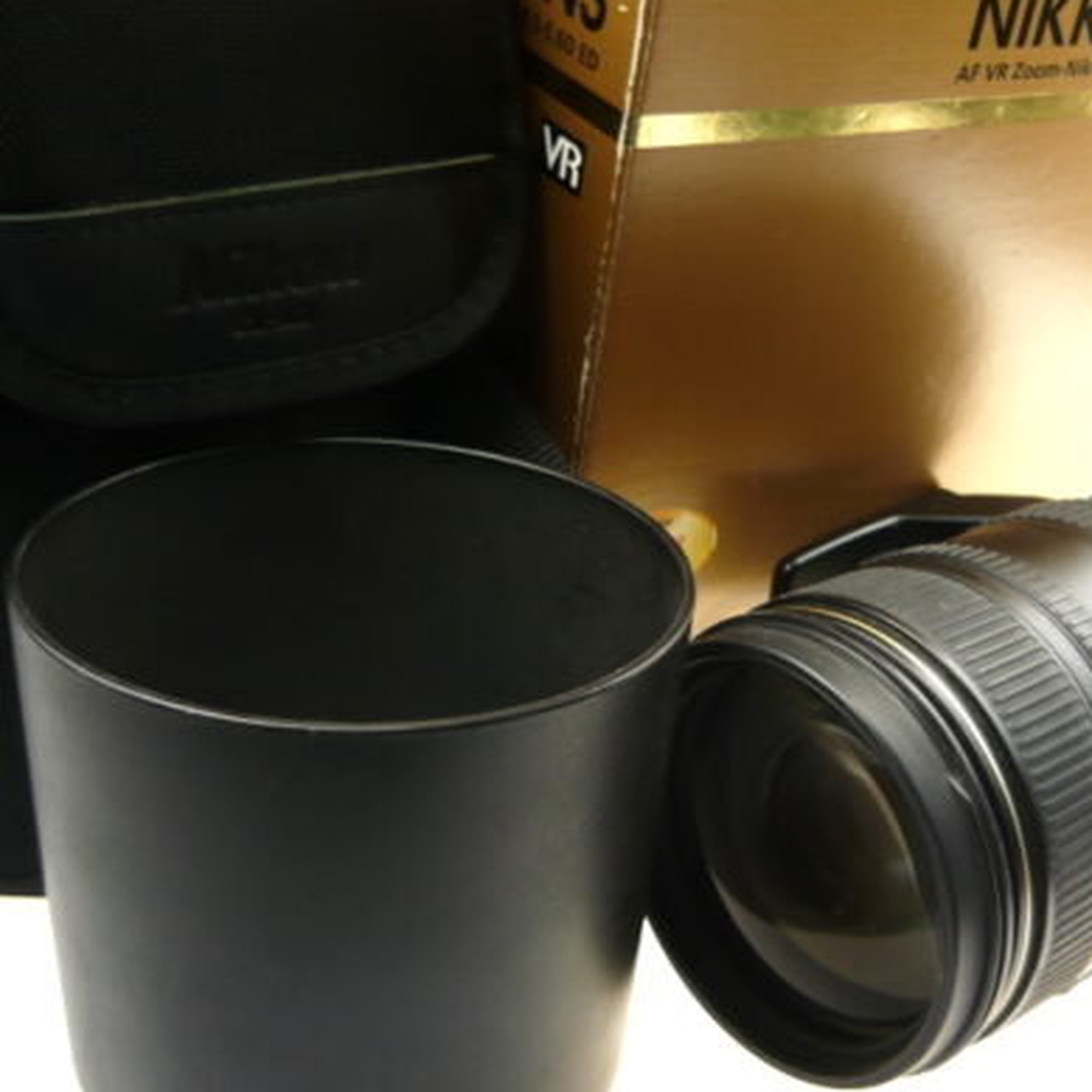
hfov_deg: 37.5
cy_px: 626
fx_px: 1606
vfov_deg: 37.5
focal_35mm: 45
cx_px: 618
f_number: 2.8
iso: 100
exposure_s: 1/30
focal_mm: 5.5
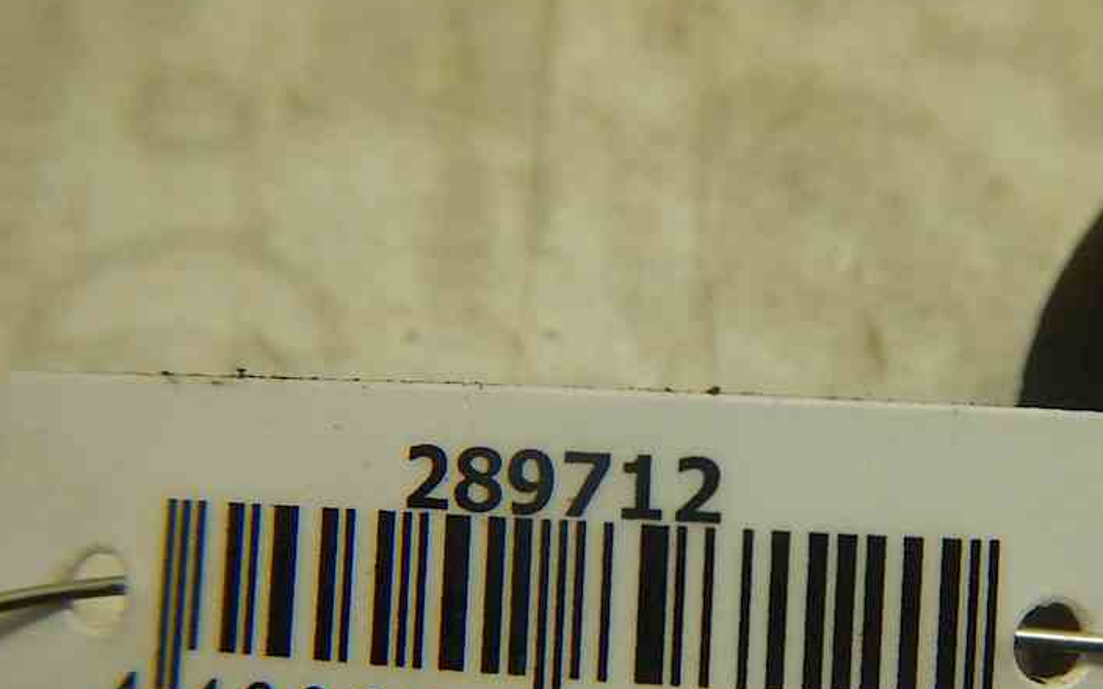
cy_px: 509
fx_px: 1112
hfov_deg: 51.1
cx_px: 788
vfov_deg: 33.8
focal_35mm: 37
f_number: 2.8
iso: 125
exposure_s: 1/50
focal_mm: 4.3
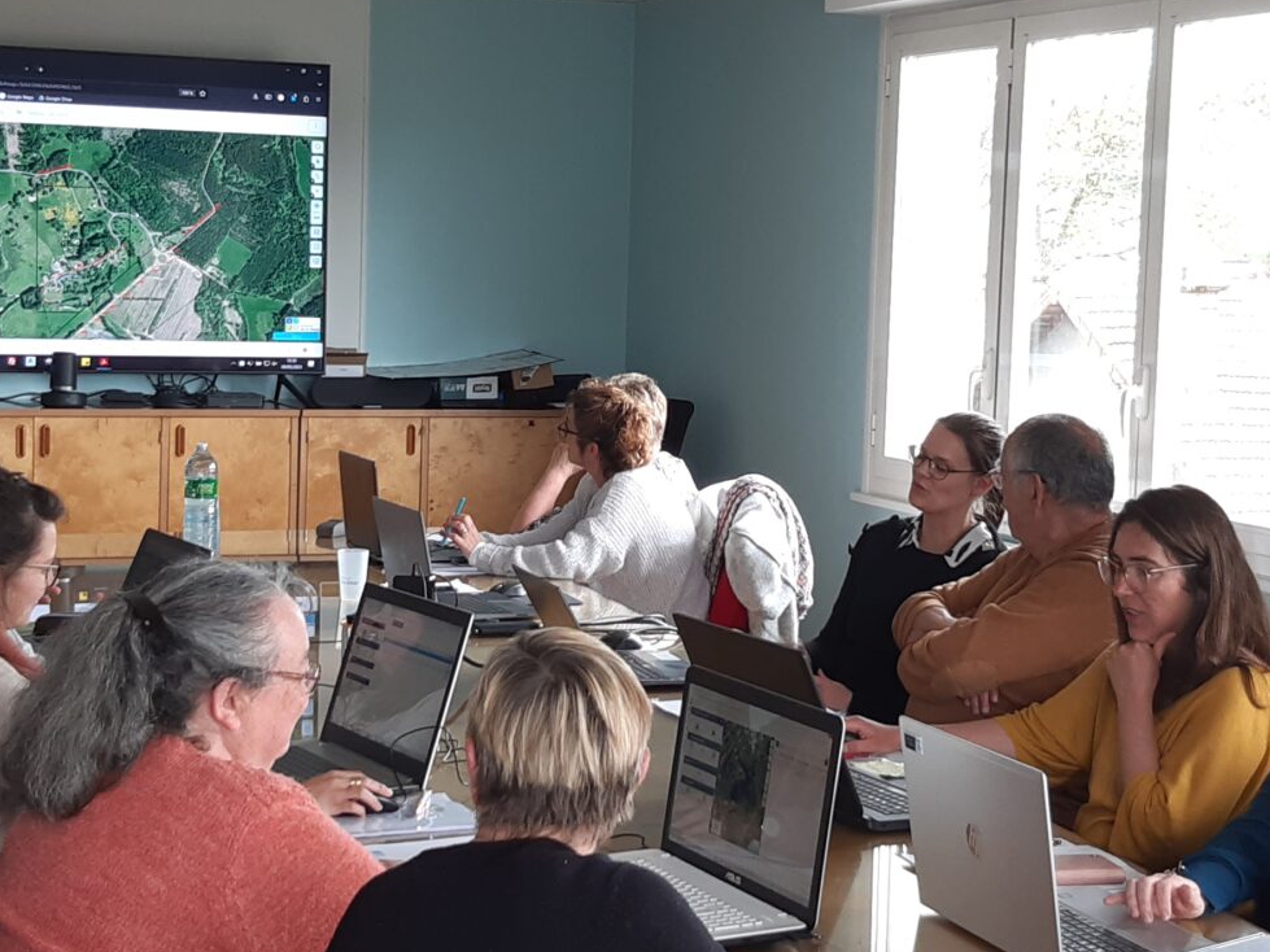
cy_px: 419
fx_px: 2494
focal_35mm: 68
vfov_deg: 21.6
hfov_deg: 28.6
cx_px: 603
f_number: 1.7
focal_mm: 3.92
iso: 50
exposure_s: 1/50
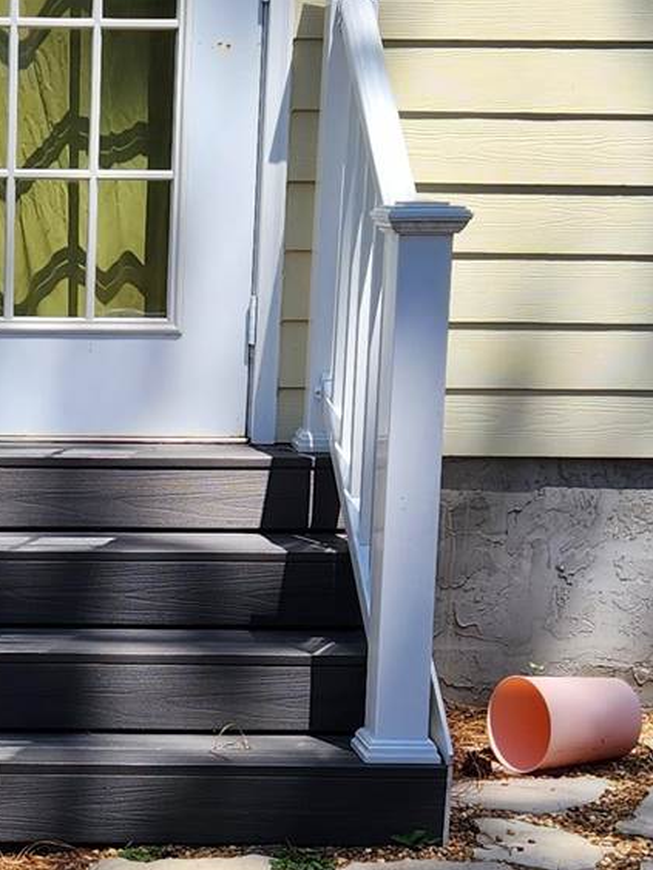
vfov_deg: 20.7
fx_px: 2364
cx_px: -60
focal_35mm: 94
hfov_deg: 15.3
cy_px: 662
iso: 20
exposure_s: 1/1135
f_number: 1.8
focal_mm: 5.4
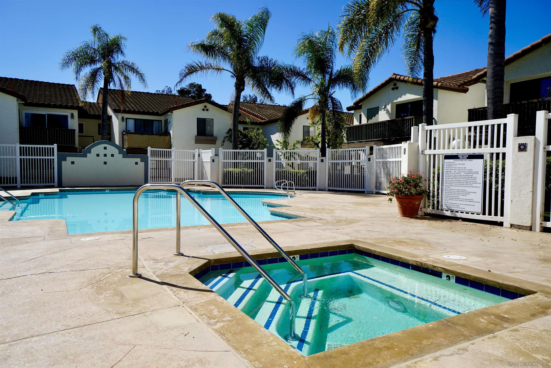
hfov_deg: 70.4
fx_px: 390
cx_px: 276
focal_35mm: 26
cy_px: 184
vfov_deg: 50.4
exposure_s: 1/1000
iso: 100
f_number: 5
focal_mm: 17
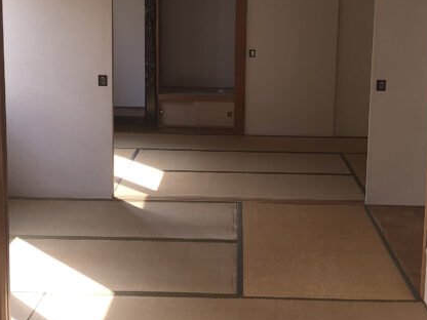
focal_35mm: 69
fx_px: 851
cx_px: 208
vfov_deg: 21.3
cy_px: 135
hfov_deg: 28.2
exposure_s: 1/140
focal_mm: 3.99
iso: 20
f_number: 1.8
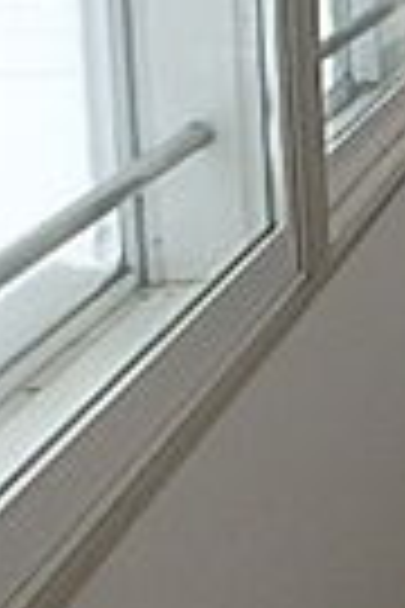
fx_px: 1384
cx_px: 1112
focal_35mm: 82
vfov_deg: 23.6
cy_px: -16
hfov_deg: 11.7
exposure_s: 1/250
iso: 320
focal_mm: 3.7
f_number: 3.5
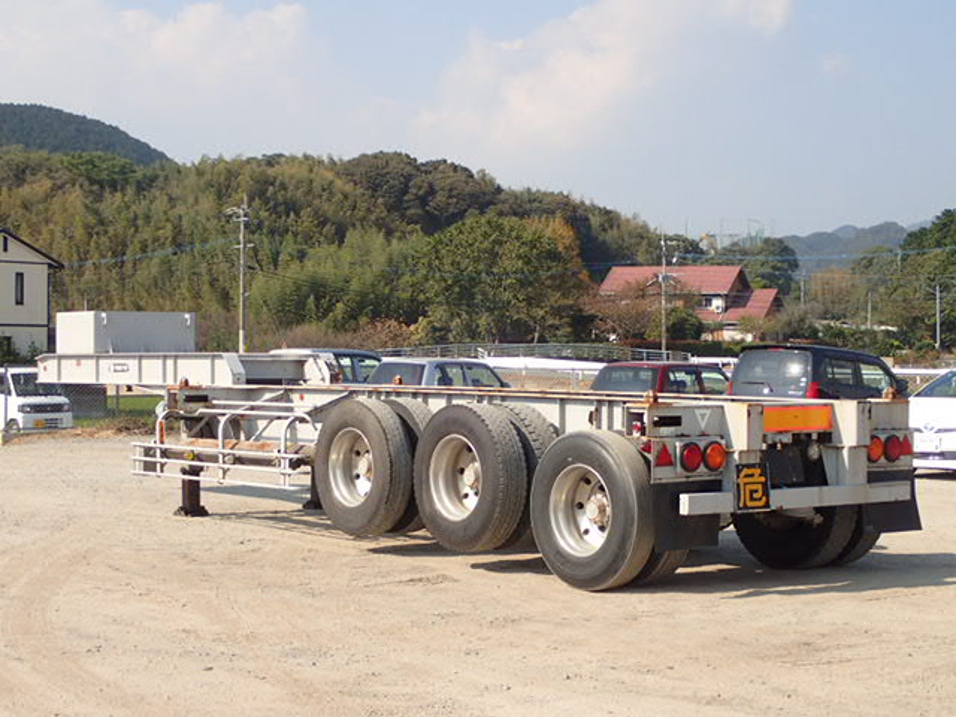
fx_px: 1795
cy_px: 358
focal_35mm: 65
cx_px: 478
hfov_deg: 29.8
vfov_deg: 22.6
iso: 200
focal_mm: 11.78
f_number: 14
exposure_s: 1/100
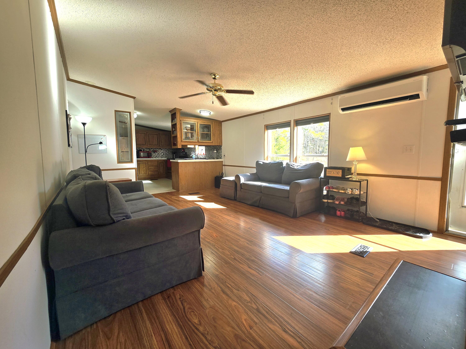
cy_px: 174
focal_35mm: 13
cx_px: 233
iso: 50
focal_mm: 2.2
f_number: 2.2
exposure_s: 1/120
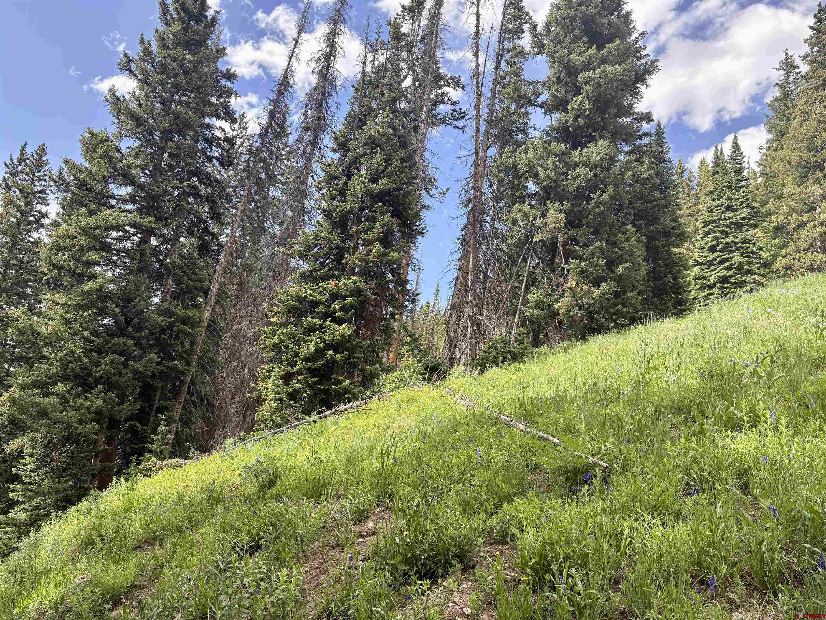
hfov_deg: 67.3
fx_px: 620
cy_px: 310
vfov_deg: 53.1
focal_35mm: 26
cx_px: 413
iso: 64
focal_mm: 5.96
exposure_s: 1/907
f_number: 1.6
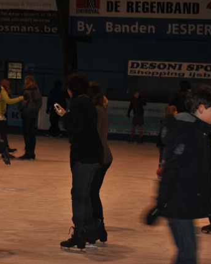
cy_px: 132
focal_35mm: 140
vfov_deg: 13.8
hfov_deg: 11.0
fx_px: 1093
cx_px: 58
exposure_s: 1/60
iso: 200
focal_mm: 66
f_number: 4.2
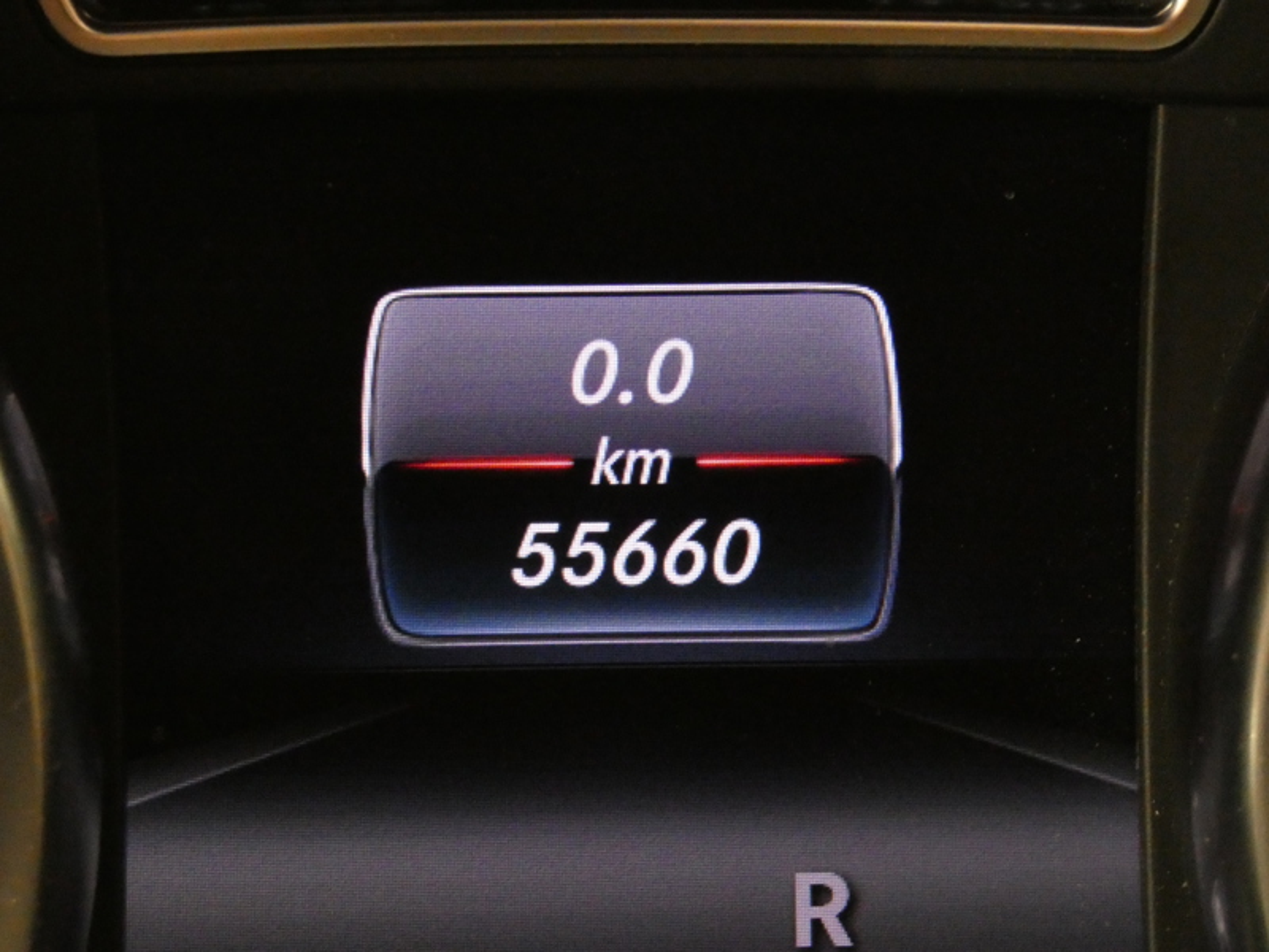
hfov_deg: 16.8
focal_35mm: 117
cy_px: 476
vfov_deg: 12.7
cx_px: 634
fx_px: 4289
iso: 2000
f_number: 5.1
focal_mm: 21
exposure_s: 1/8
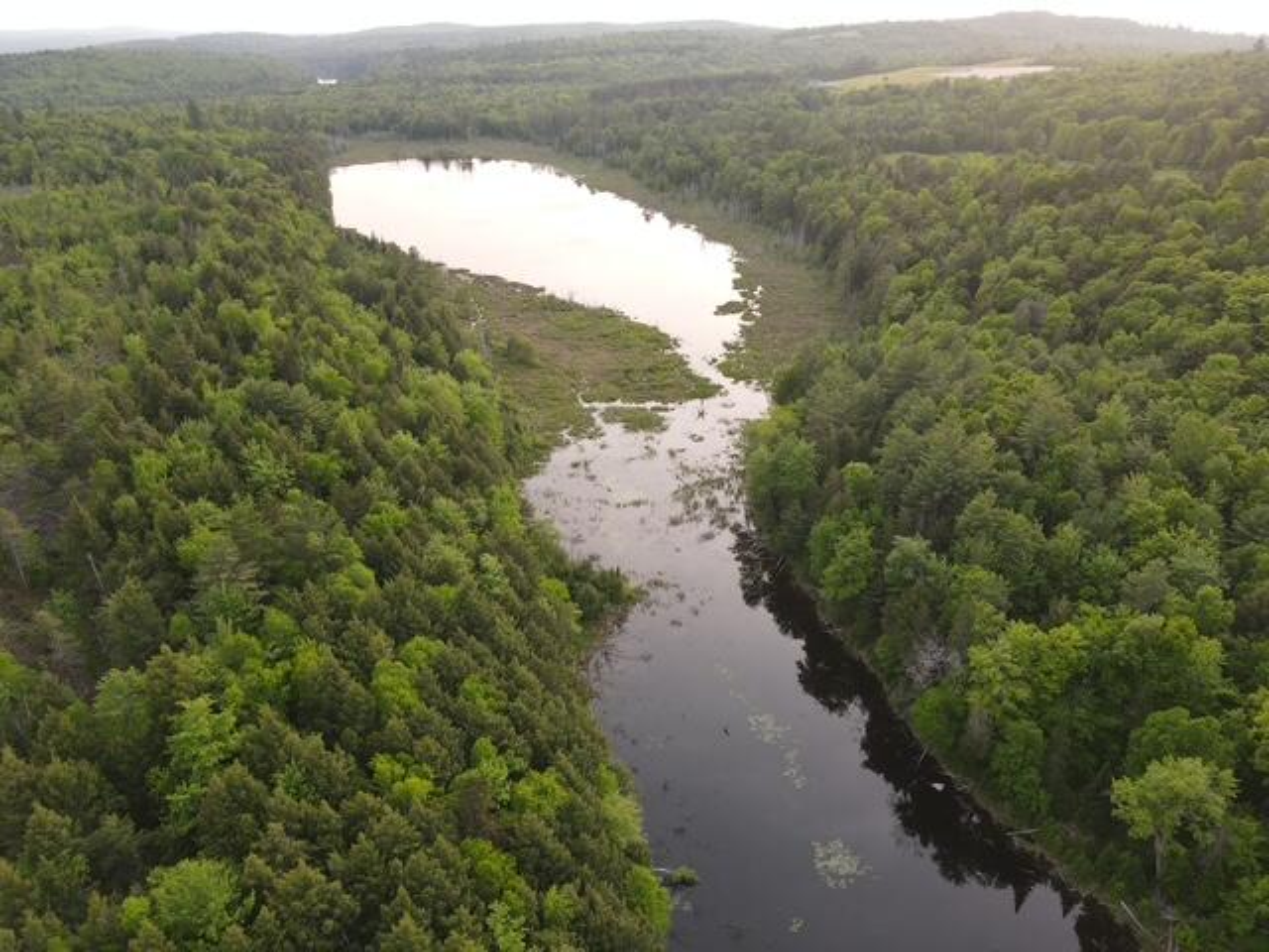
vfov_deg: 56.8
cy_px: 476
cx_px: 634
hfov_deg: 71.6
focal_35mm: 24
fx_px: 880
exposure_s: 1/80
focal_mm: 4.5
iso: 110
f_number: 2.8
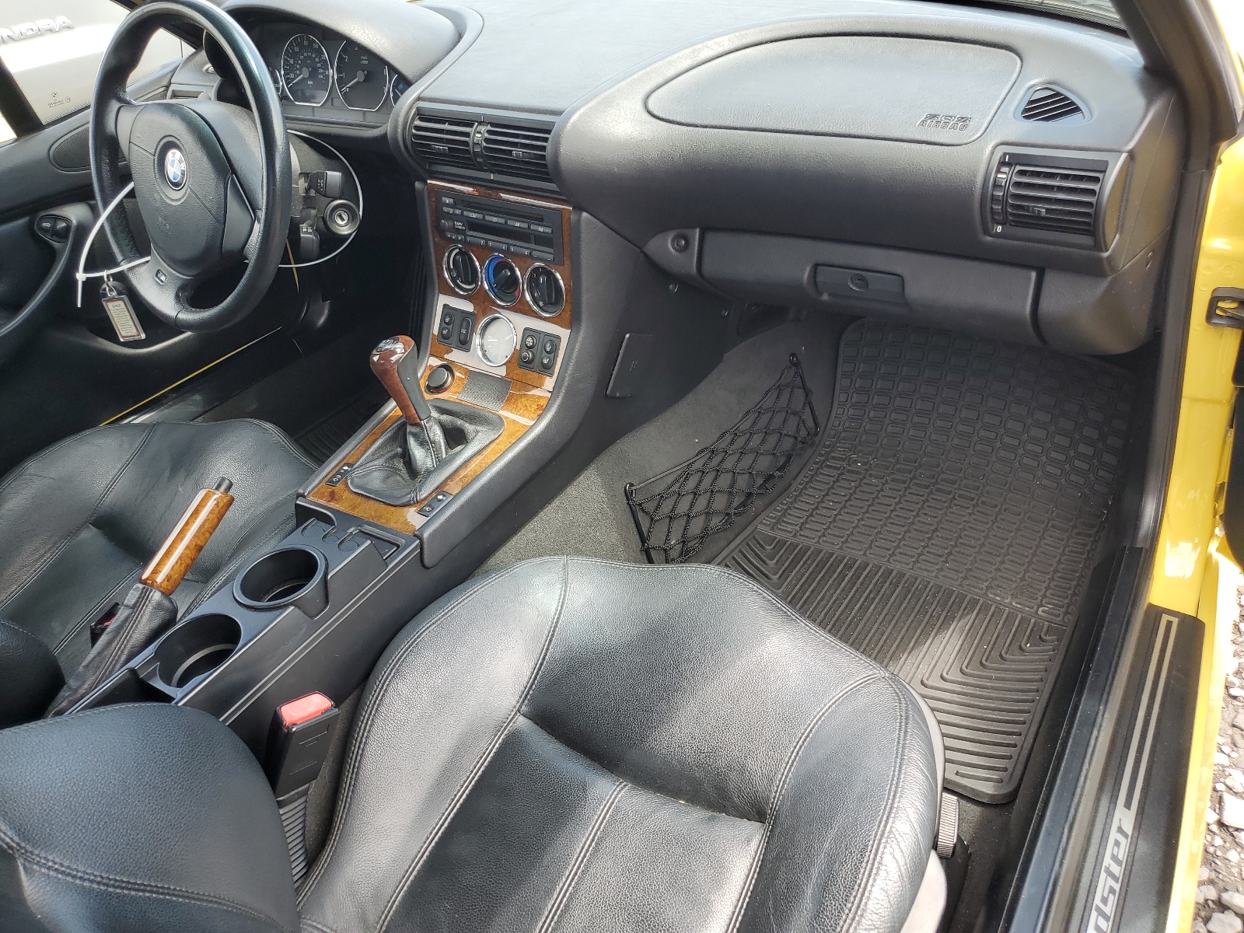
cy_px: 466
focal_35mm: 26
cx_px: 622
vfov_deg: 53.1
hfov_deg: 67.3
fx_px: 934
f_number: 1.5
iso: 50
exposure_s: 1/250
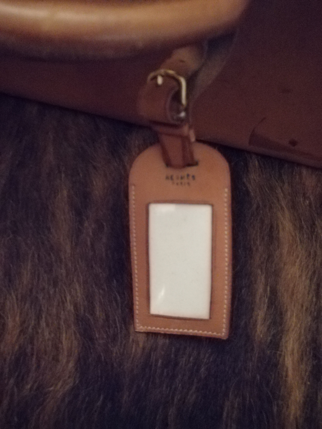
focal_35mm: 27
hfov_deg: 51.4
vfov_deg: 65.3
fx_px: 335
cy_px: 214
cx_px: 161
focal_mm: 3.95
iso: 2500
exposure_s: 1/12.5
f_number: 1.8
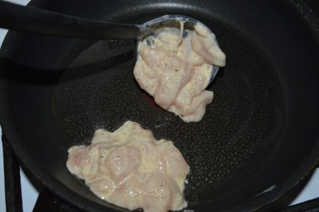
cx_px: 160
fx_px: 345
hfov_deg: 49.6
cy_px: 106
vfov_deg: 34.1
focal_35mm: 39
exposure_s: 1/60
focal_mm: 26
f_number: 8
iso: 100
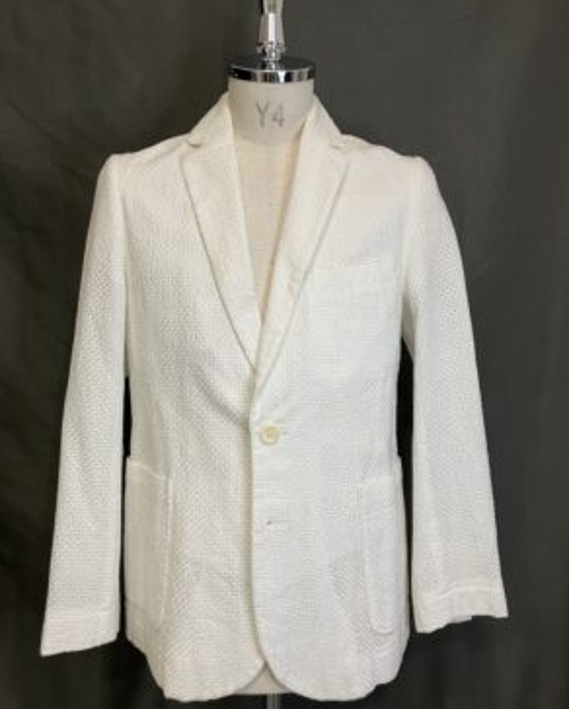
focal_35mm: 30
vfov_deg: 58.7
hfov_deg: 48.6
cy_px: 349
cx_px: 281
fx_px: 630
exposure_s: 1/50
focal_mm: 3.99
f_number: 1.8
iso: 40
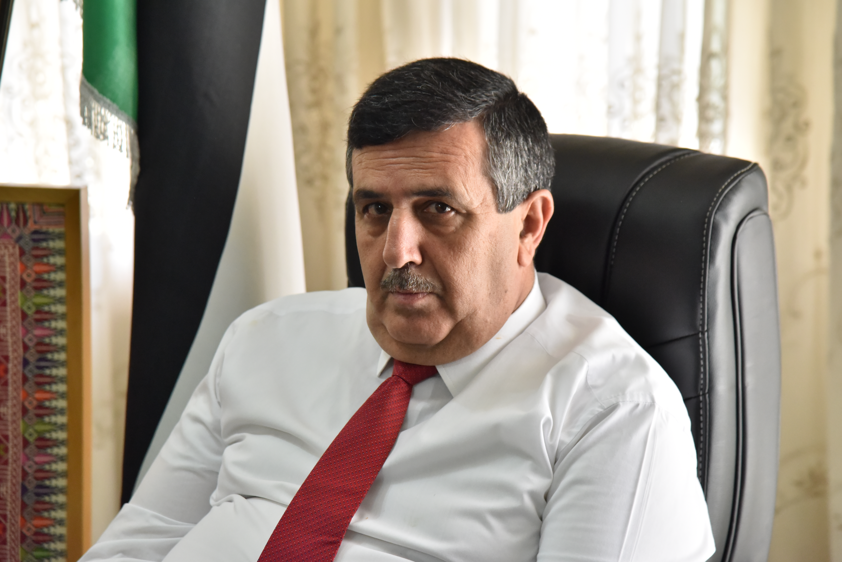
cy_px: 281
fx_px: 2806
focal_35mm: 120
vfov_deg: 11.4
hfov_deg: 17.1
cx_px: 421
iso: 2500
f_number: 6.3
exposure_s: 1/160
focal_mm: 120
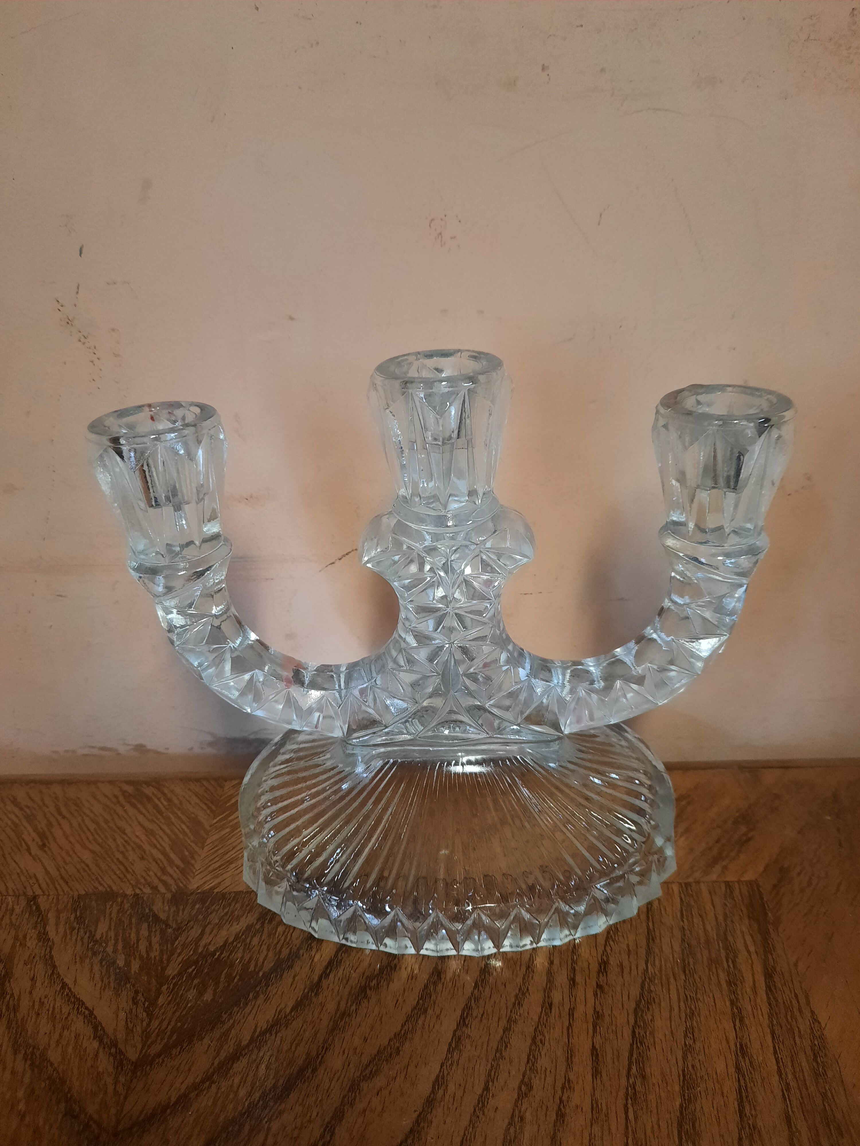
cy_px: 573
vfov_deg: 69.4
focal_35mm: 25
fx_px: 828
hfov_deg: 54.9
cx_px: 430
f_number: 2
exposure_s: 1/50
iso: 320
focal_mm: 4.6
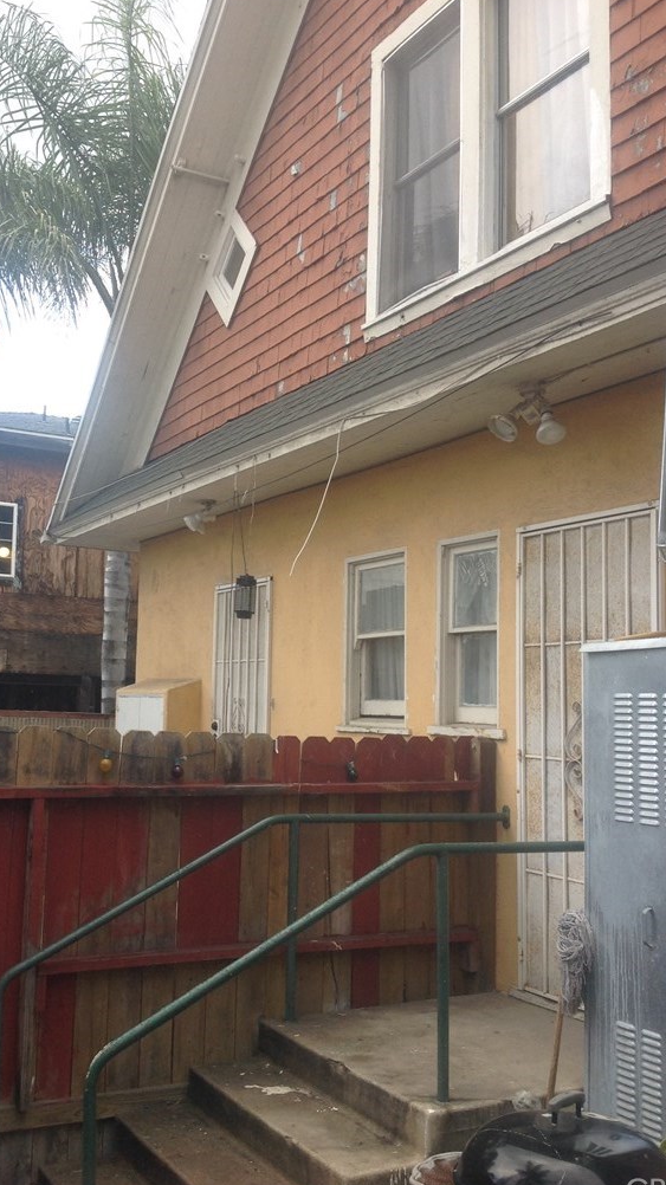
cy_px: 594
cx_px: 269
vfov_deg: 51.6
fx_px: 1225
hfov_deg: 30.3
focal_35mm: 39
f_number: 2.4
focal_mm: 4.28
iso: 50
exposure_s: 1/282
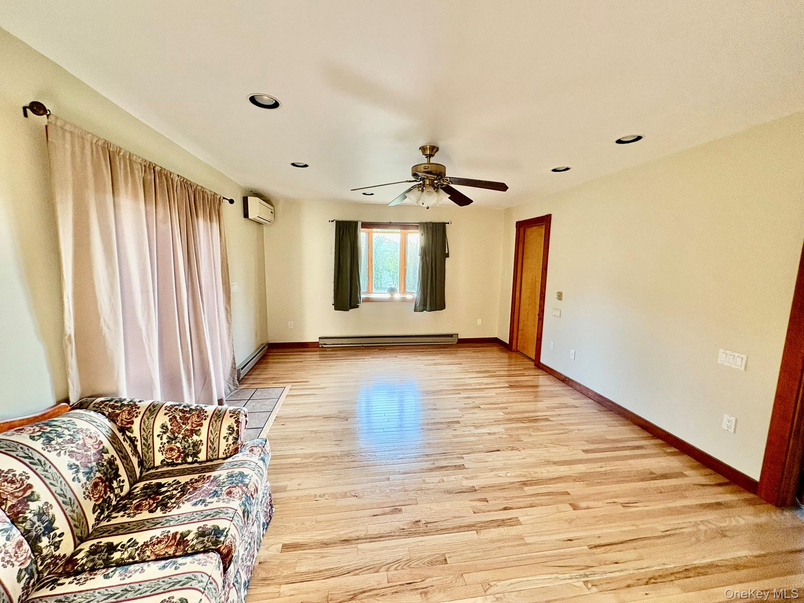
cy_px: 302
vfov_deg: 85.7
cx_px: 402
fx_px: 325
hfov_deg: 102.1
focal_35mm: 14
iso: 320
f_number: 2.2
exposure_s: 1/60
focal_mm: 2.22
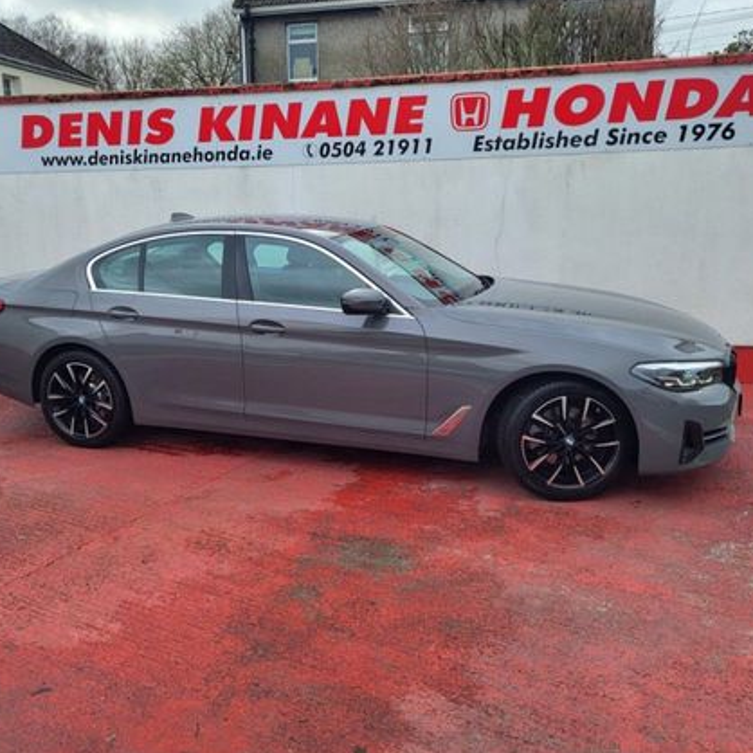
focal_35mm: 33
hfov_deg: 49.5
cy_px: 369
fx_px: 812
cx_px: 310
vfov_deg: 49.7
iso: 40
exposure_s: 1/371
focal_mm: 5.4
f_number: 1.8
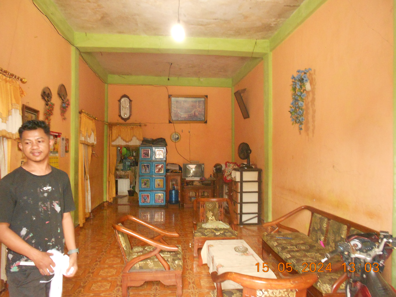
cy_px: 148
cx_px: 198
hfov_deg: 67.3
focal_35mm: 26
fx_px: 297
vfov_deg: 53.1
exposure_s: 1/25
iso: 500
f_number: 3.2
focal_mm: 4.6
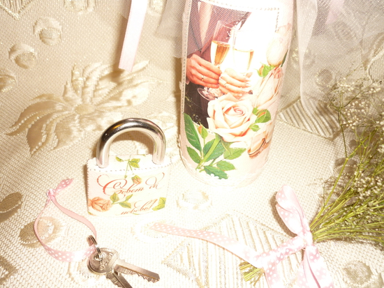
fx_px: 366
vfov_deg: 43.0
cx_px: 192
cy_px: 144
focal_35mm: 33
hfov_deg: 55.3
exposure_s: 1/30
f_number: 2.8
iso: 100
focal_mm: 5.5
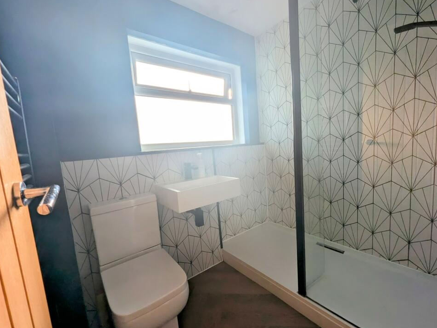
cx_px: 232
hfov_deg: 101.9
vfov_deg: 85.7
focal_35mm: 14
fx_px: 177
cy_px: 166
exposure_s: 1/684
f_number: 2.2
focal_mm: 1.95
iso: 52
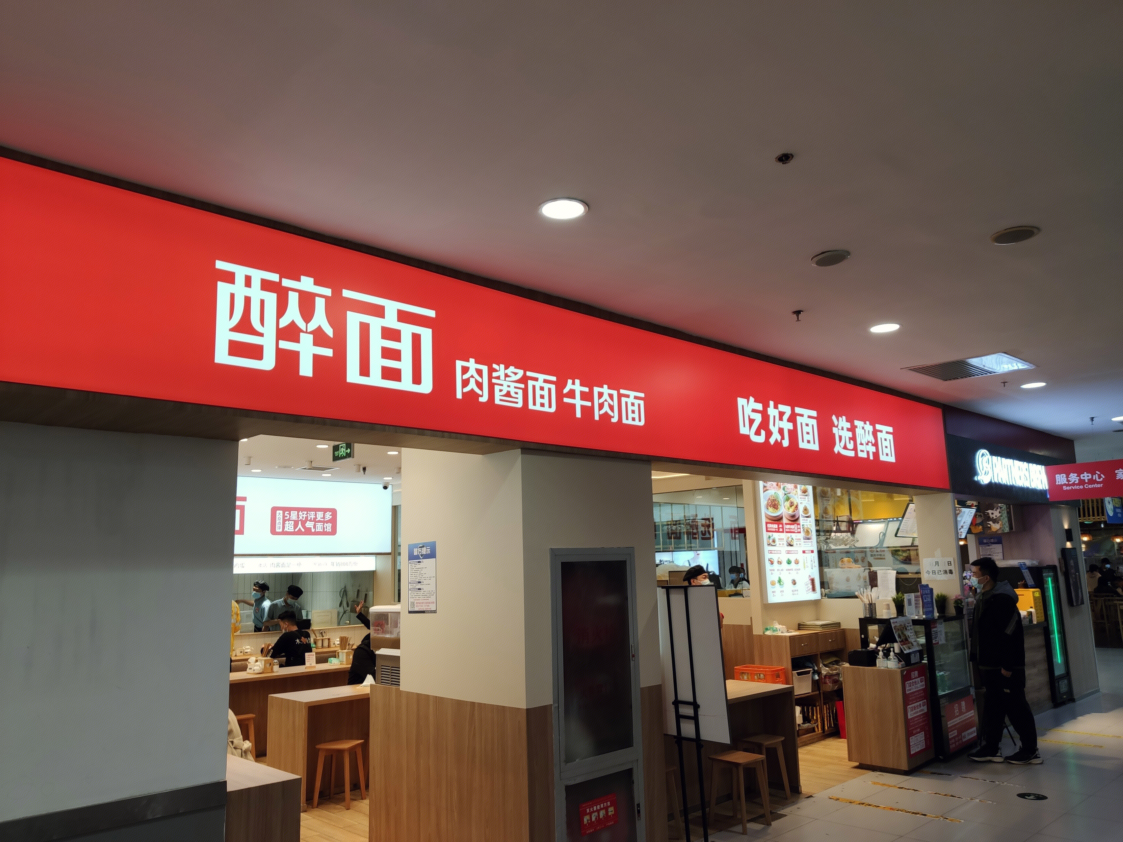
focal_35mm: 26
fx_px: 843
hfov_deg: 67.3
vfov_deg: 53.1
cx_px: 562
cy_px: 421
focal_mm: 4.75
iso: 122
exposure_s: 1/100
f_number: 1.75
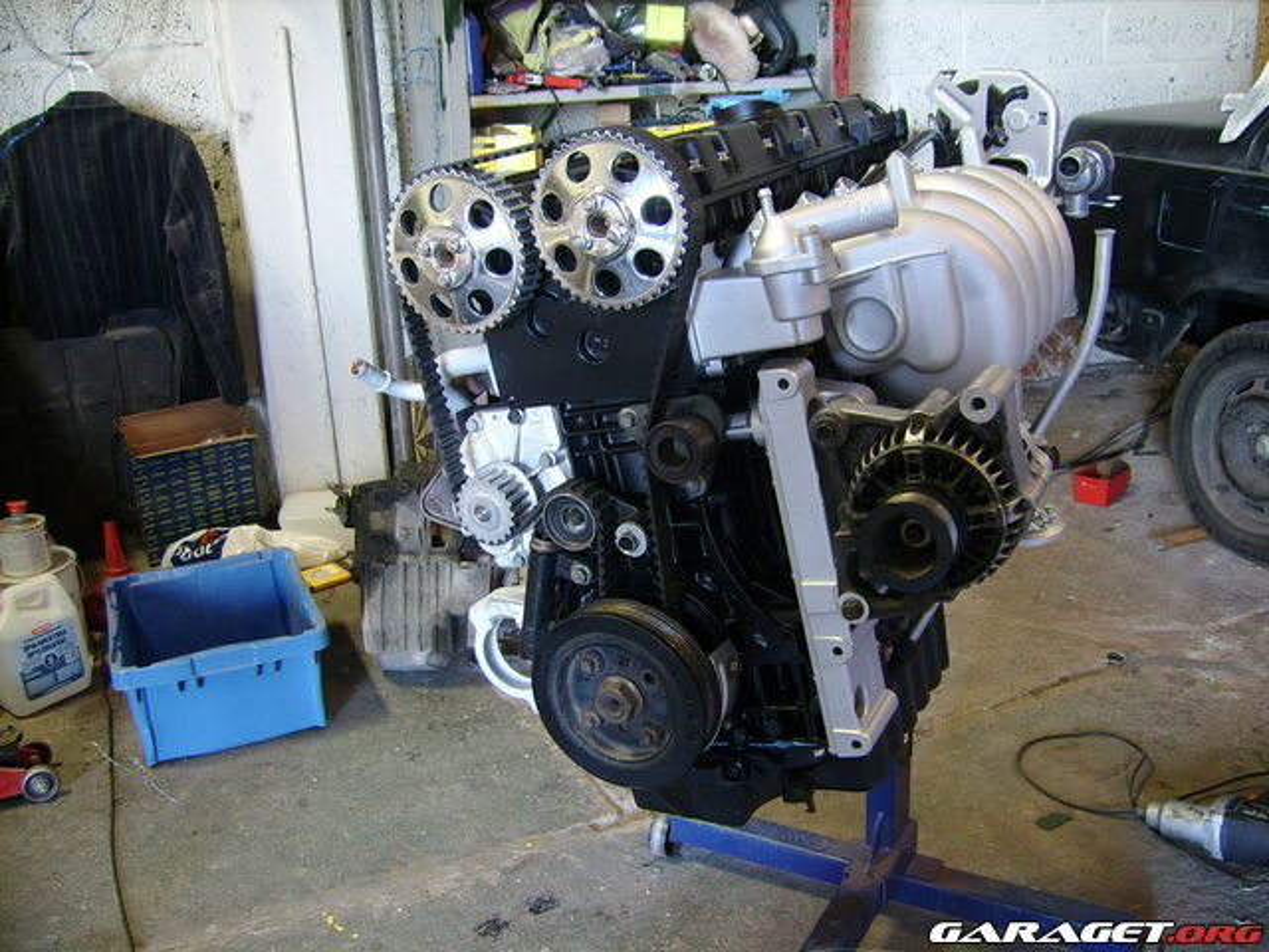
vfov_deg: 40.7
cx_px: 634
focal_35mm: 35
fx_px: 1283
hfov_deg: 52.6
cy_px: 476
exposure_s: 1/4
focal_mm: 5.95
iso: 100
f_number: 2.8
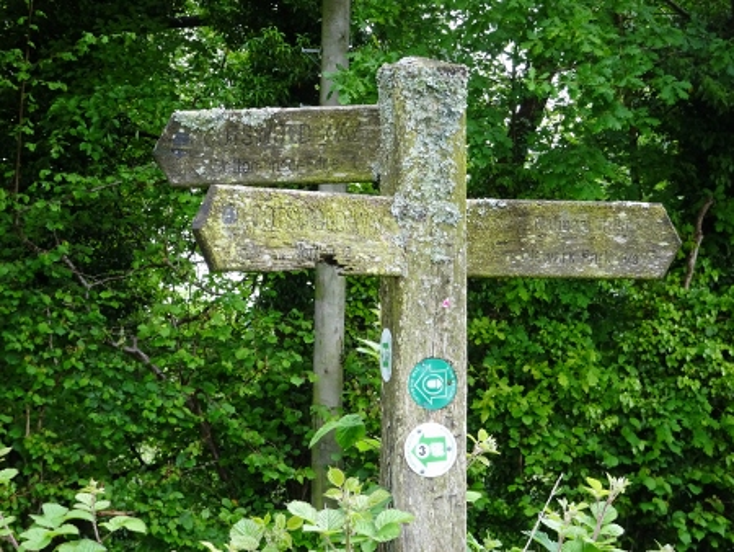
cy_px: 276
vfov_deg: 17.4
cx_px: 367
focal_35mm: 85
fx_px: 1803
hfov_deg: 23.0
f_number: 5
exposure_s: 1/100
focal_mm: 14.54
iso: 250
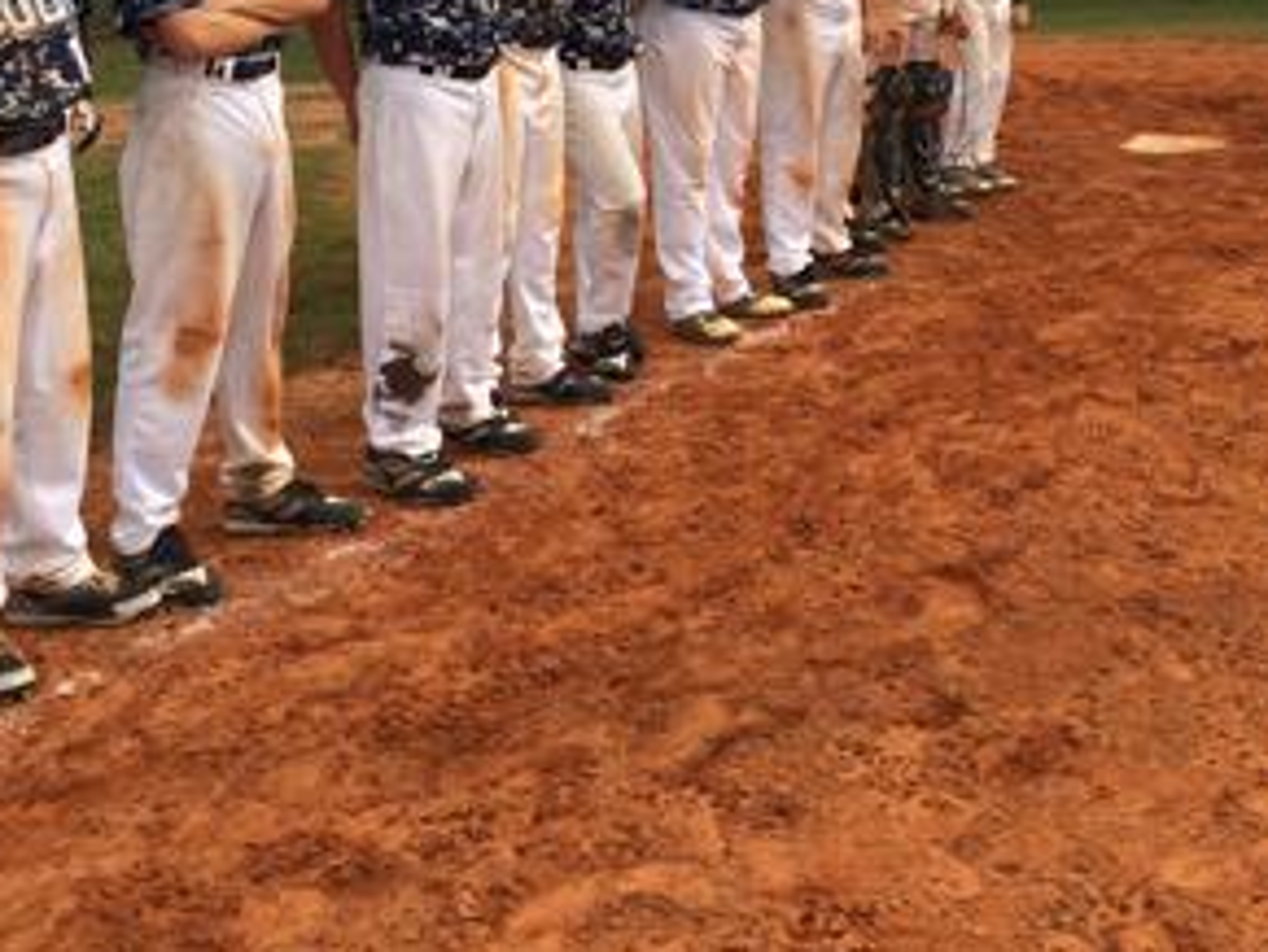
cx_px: 853
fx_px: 2016
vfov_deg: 25.6
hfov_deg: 34.6
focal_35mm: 55
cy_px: 63
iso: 32
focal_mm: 4.15
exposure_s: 1/1866
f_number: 2.2
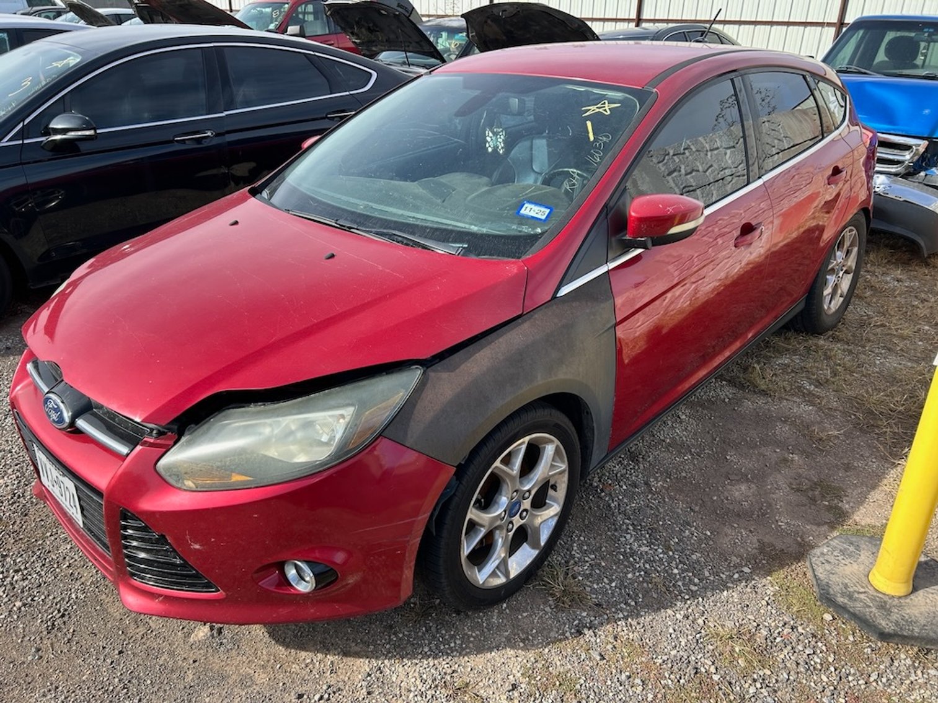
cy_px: 352
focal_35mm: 26
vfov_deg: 53.1
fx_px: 705
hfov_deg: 67.3
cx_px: 469
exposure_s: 1/1511
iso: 50
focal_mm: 5.7
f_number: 1.5
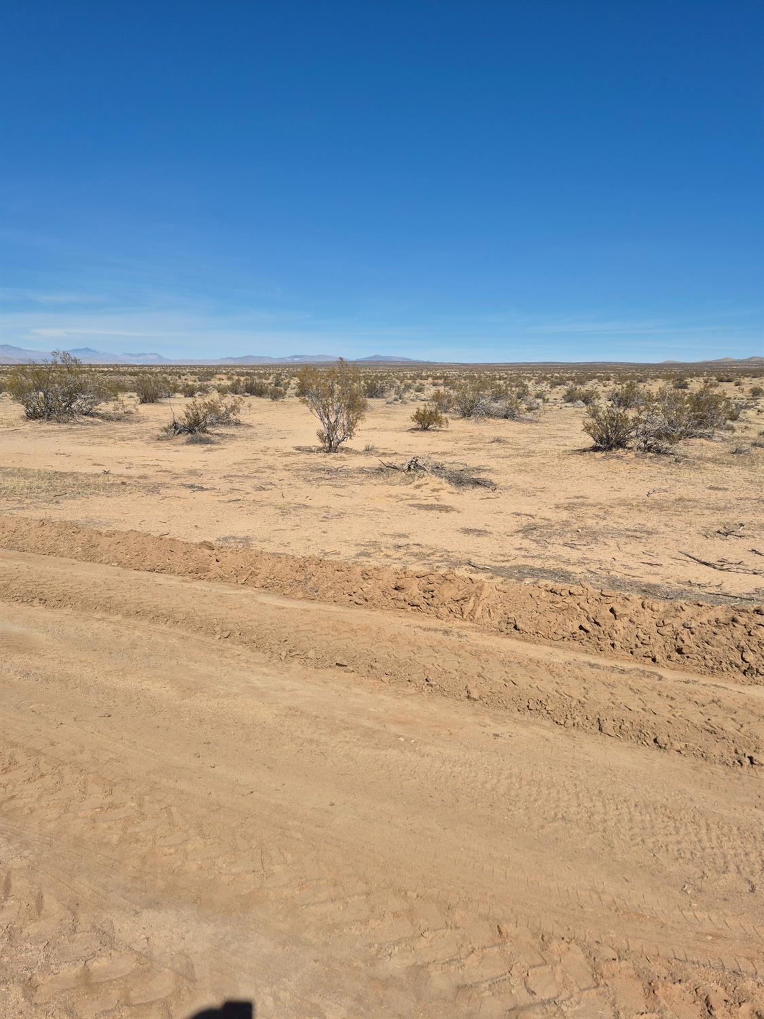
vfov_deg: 73.9
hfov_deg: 58.9
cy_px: 510
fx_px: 677
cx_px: 382
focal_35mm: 23
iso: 25
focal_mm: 5.4
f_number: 1.8
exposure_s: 1/3280
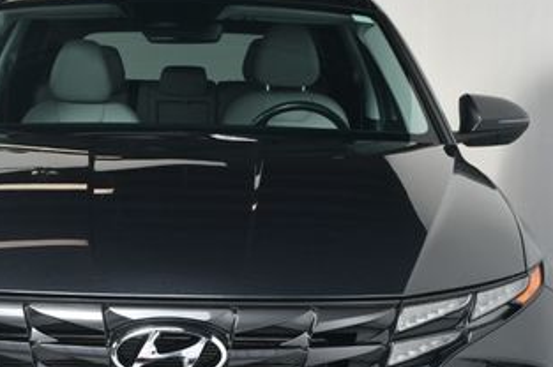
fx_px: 1412
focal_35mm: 92
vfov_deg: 14.7
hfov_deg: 22.1
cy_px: 323
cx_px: 187
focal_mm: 30
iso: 100
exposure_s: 1/160
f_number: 8
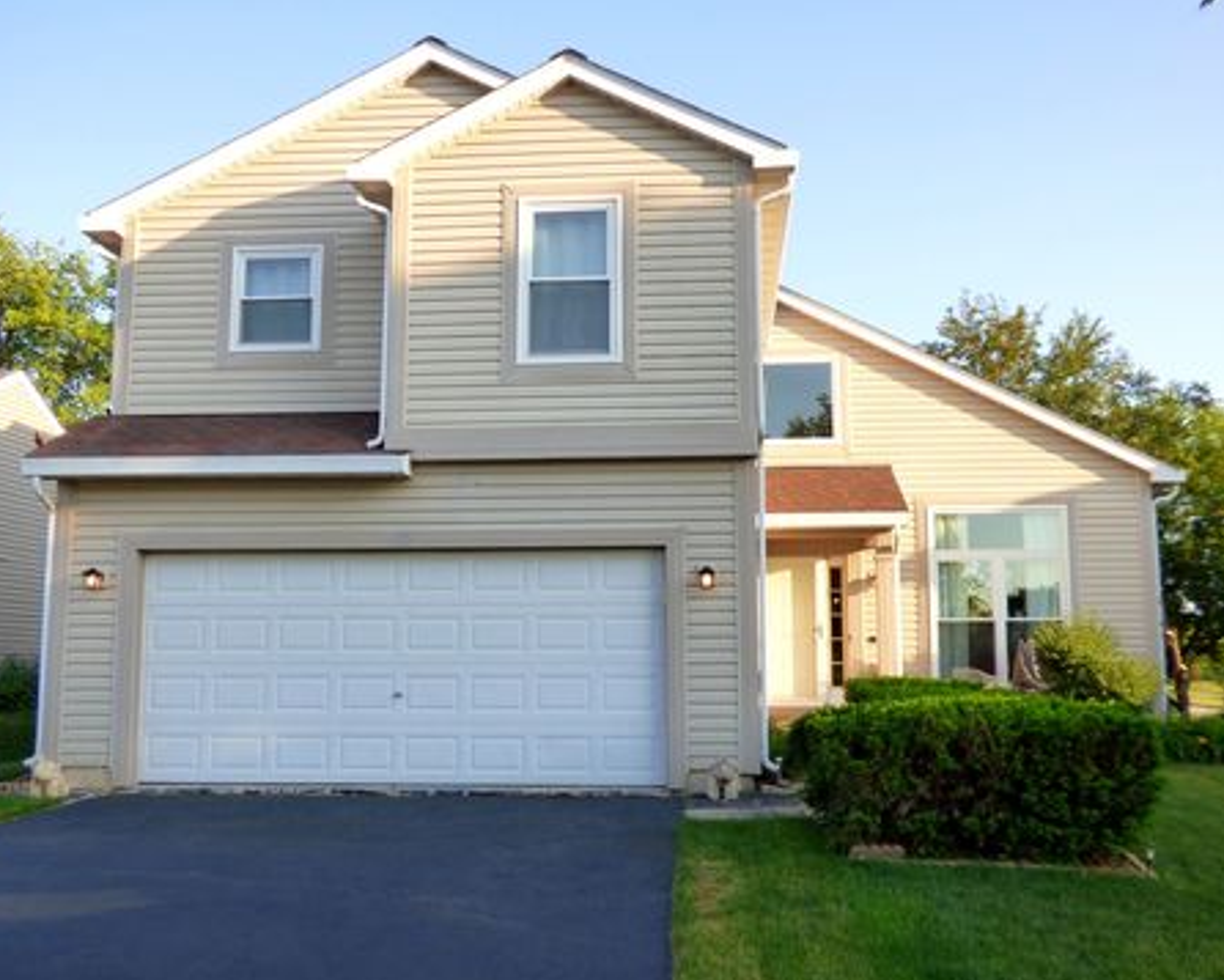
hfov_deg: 51.5
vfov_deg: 42.2
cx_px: 612
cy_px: 504
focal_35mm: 35
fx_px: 1268
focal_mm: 5.53
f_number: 3.3
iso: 160
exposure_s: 1/400
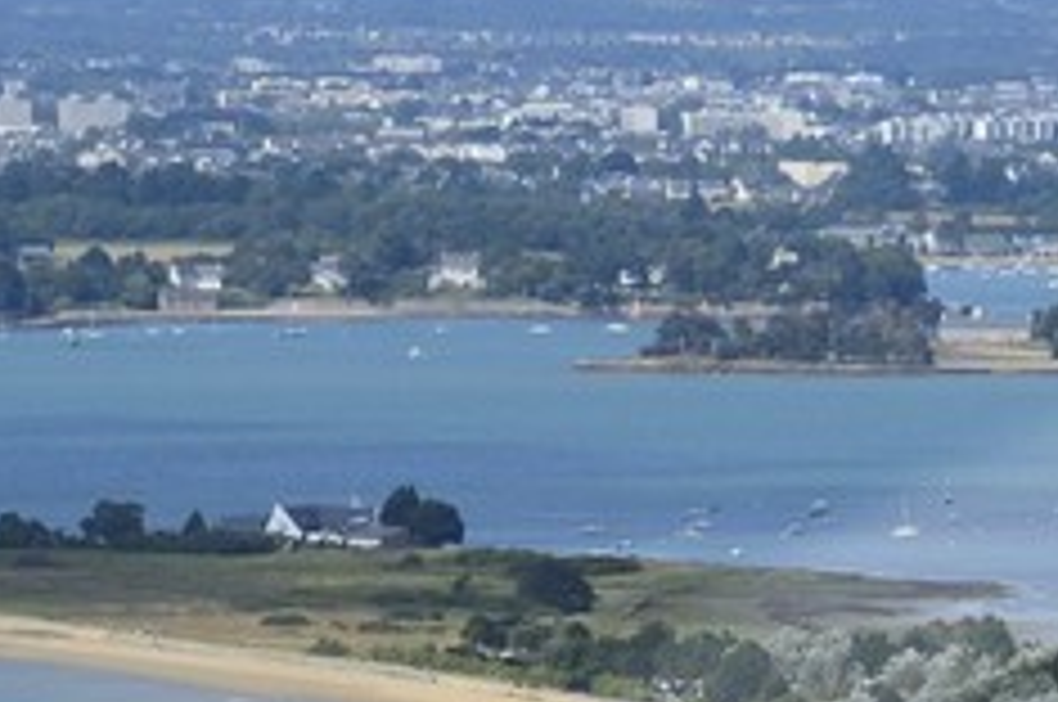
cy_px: 2182
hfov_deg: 5.0
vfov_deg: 3.3
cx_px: 1711
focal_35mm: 409
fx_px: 12003
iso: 400
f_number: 7.1
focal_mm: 60
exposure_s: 1/1000
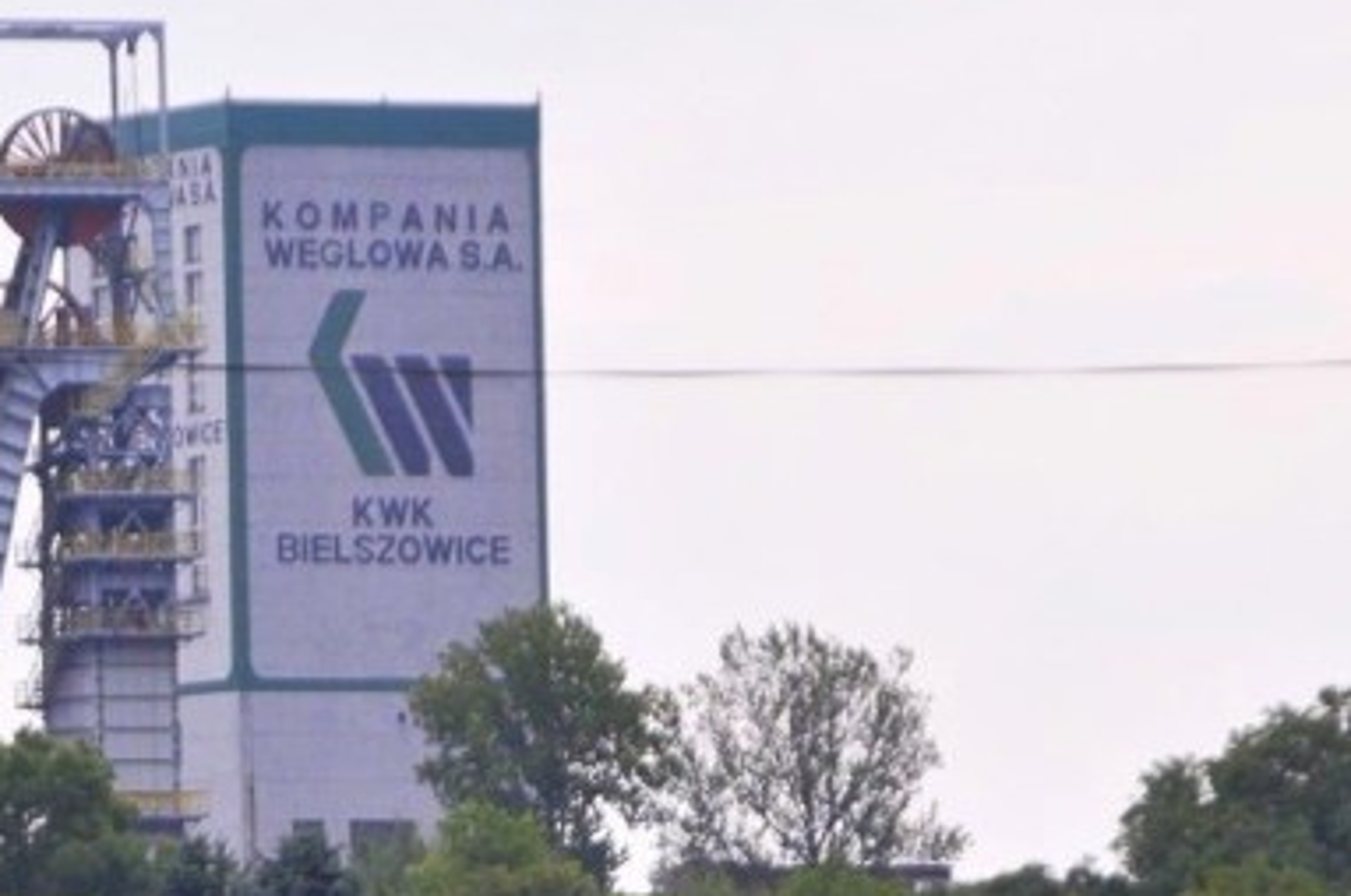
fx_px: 21694
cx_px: -28
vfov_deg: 2.4
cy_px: 605
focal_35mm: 579
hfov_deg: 3.6
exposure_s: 1/1600
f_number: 7.1
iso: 640
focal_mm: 185
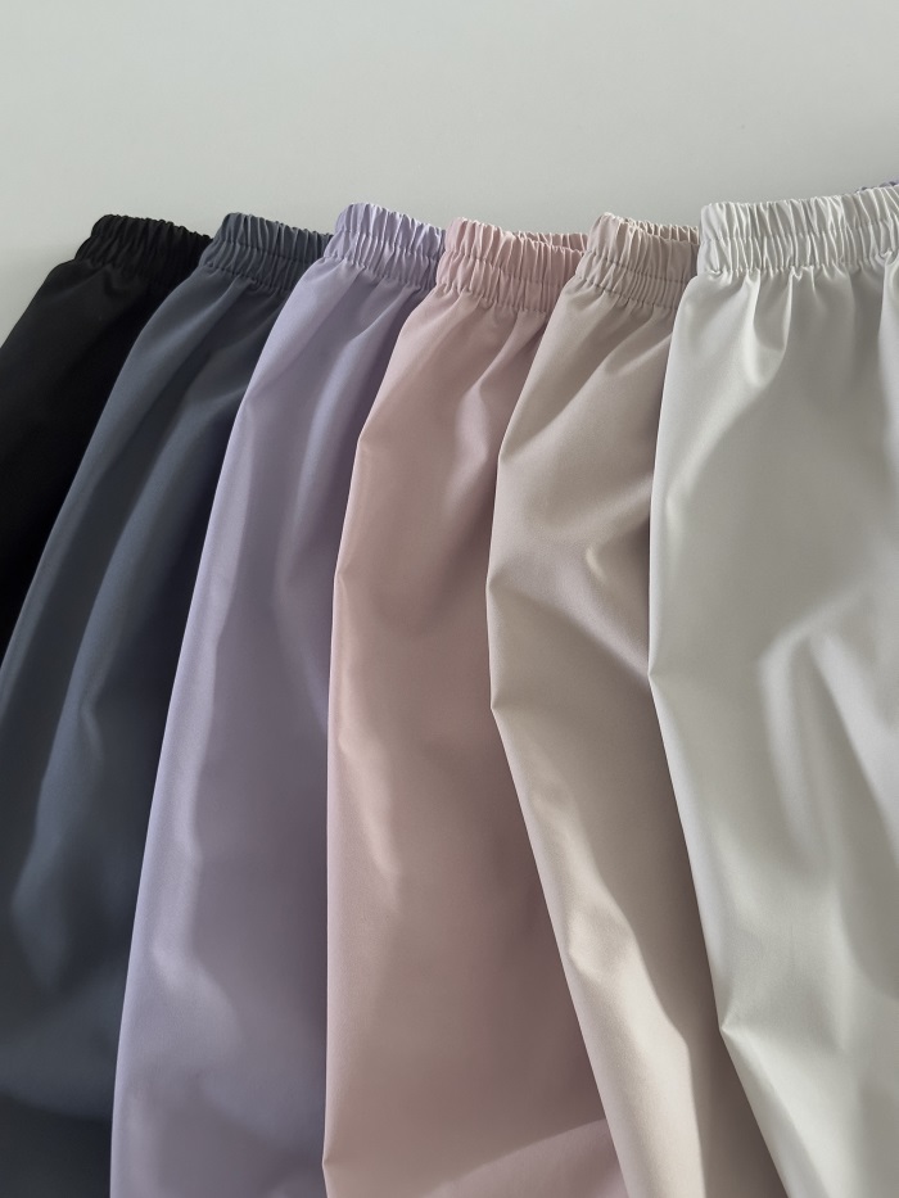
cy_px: 599
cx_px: 450
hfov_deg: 30.3
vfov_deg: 39.7
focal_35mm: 48
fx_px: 1662
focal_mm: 6.86
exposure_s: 1/40
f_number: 1.78
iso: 320
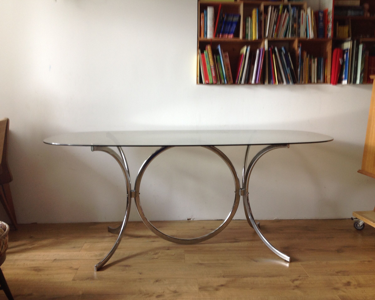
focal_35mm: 37
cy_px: 151
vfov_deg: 40.1
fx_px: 411
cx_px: 186
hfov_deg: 49.1
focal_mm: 4.28
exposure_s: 1/17
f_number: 2.4
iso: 50
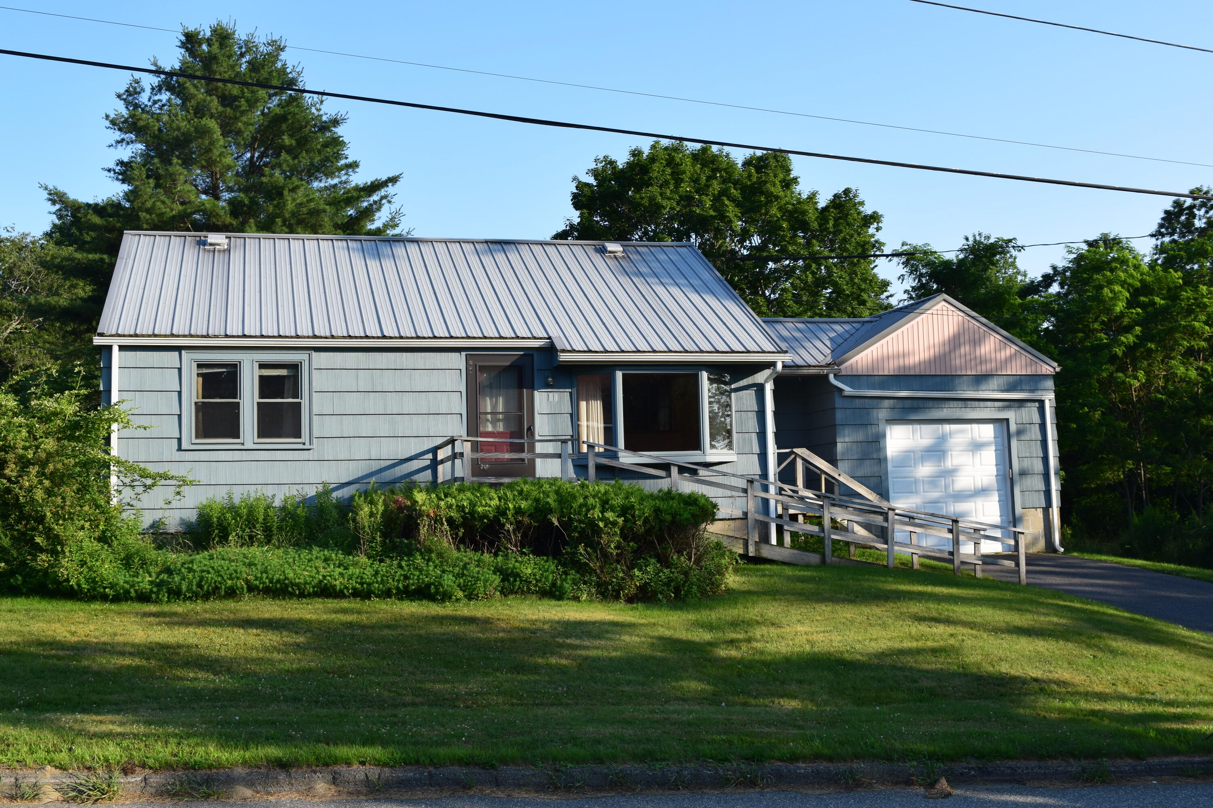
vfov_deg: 31.9
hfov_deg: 46.4
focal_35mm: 42
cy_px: 404
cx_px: 606
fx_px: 1415
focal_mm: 28
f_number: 11
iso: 400
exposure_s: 1/500
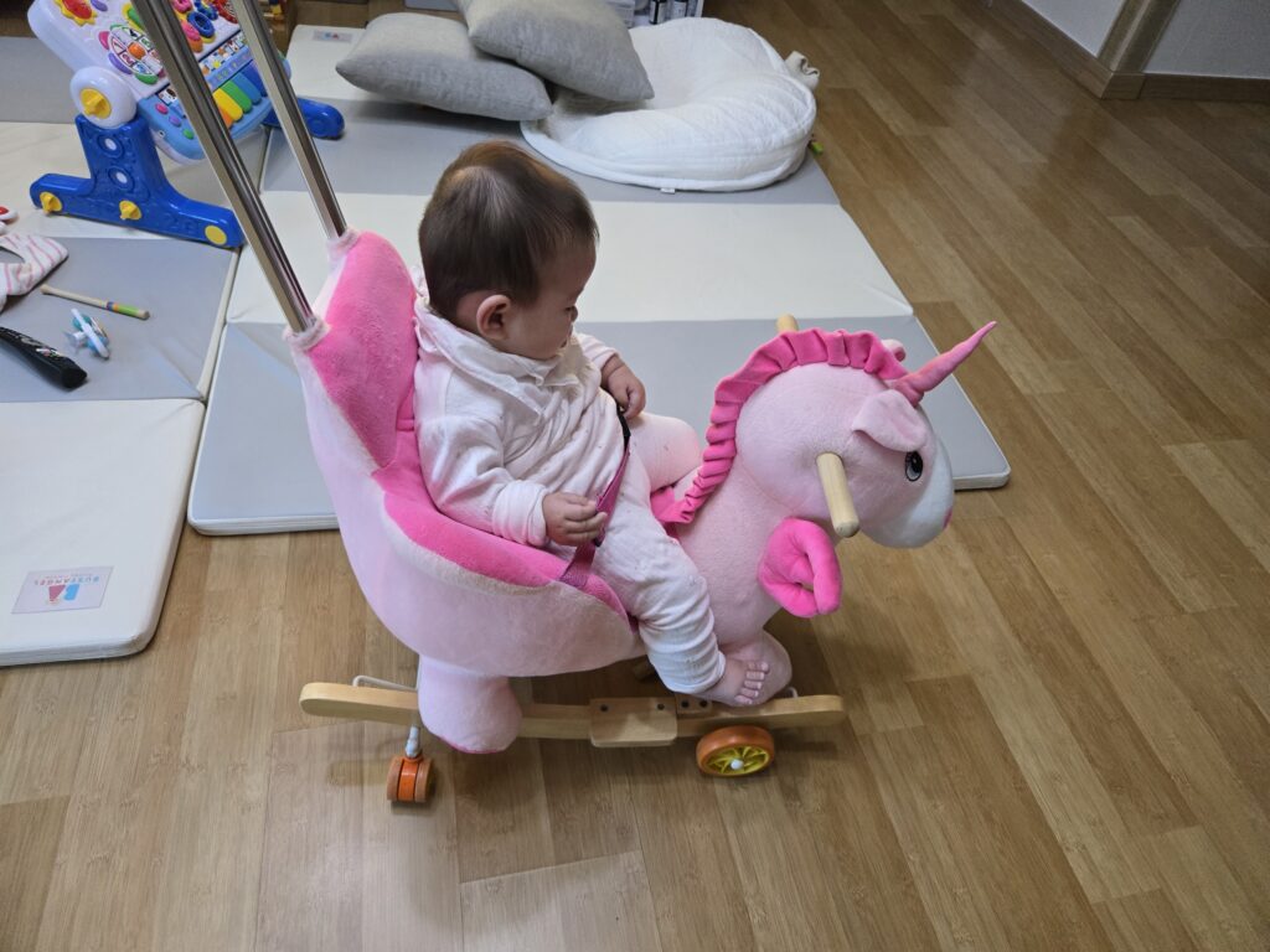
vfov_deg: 58.9
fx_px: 844
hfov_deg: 73.9
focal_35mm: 23
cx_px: 635
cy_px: 476
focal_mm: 5.4
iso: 1000
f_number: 1.8
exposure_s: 1/120
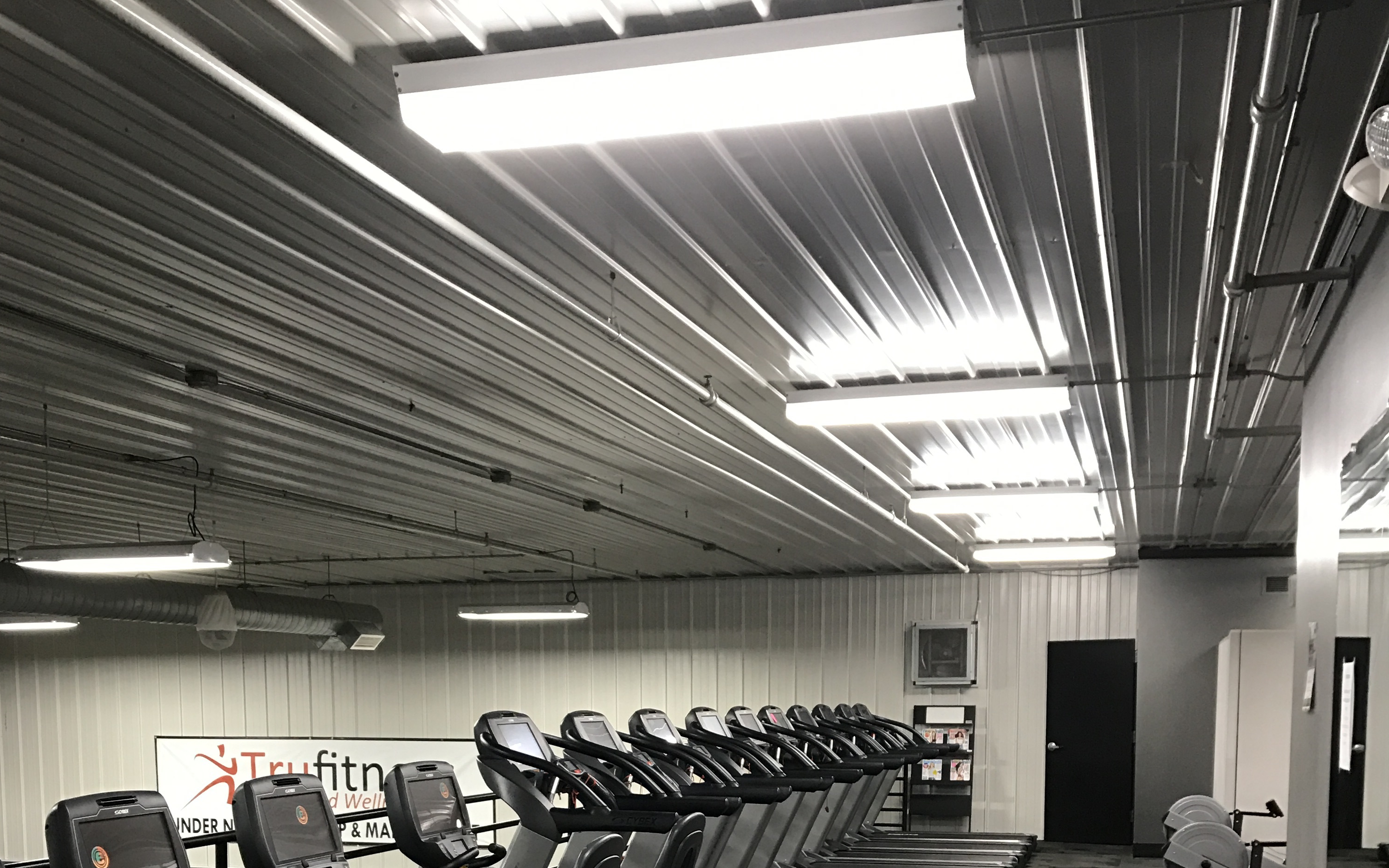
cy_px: 862
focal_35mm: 40
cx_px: 688
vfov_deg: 29.9
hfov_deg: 49.3
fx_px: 1514
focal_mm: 3.99
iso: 50
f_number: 1.8
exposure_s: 1/15
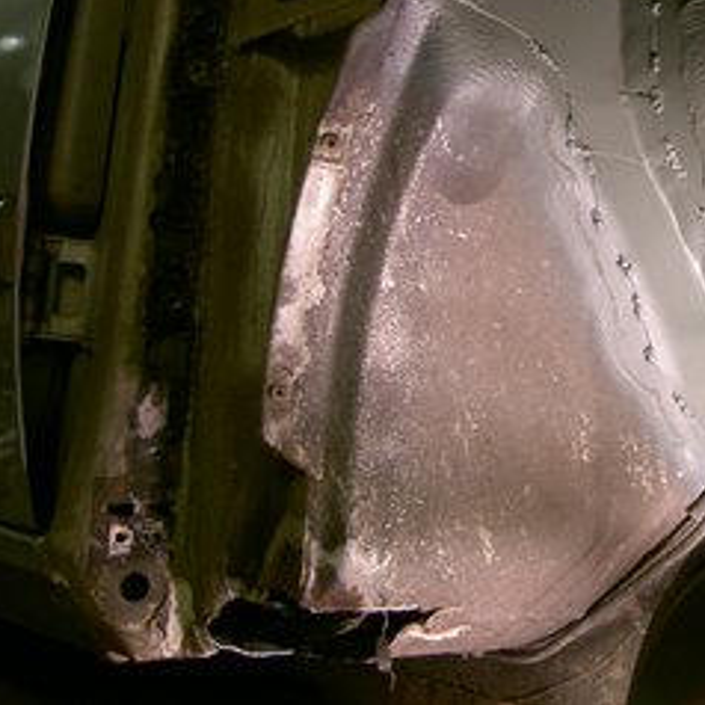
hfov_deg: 28.9
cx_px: 569
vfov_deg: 29.4
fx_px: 1336
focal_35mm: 58
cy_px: 267
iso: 100
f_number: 2.8
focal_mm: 8
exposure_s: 1/3.25
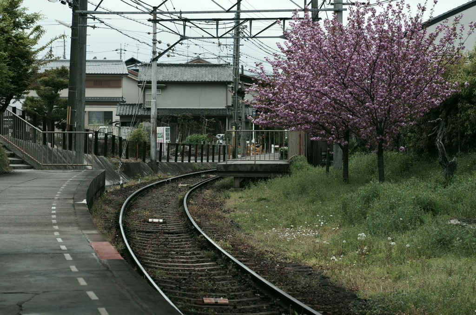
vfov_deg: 13.0
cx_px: 238
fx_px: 1385
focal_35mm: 105
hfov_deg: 19.5
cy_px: 158
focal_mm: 70
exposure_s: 1/200
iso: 100
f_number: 4
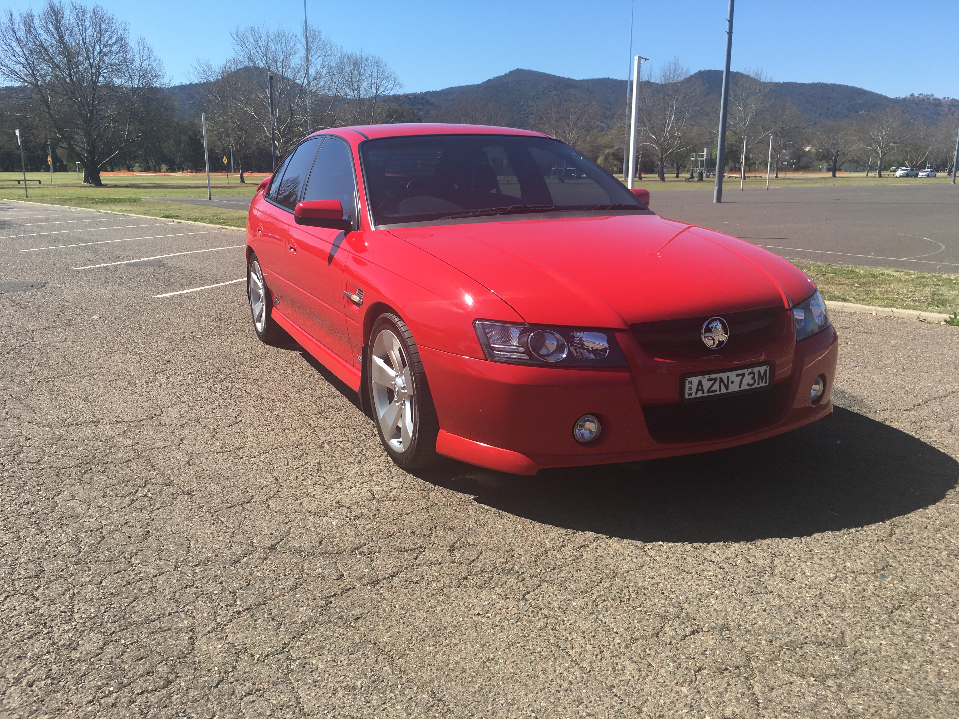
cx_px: 480
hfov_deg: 61.7
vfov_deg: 48.2
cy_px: 360
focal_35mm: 29
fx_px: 803
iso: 25
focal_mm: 4.15
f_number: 2.2
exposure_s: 1/1083
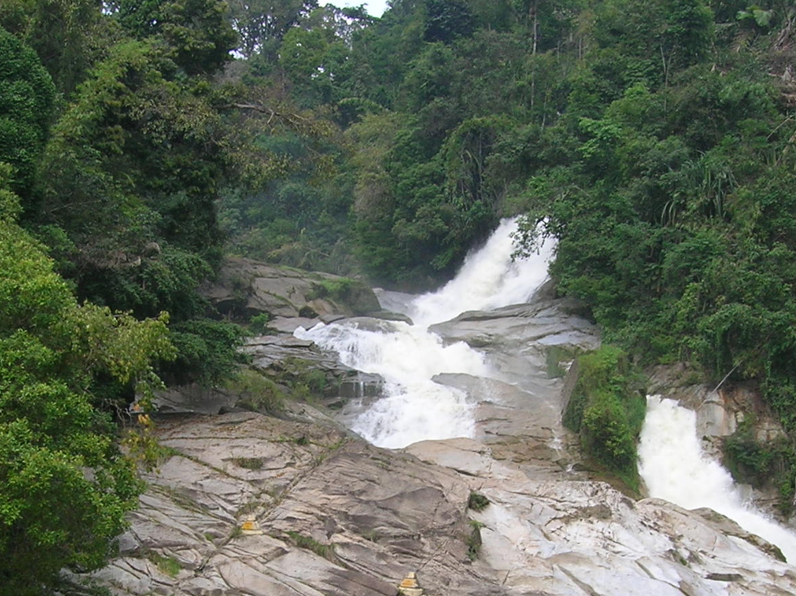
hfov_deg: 29.0
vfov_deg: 21.7
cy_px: 462
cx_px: 384
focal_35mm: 67
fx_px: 1540
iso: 50
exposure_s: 1/227
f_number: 4.9
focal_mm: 5.7
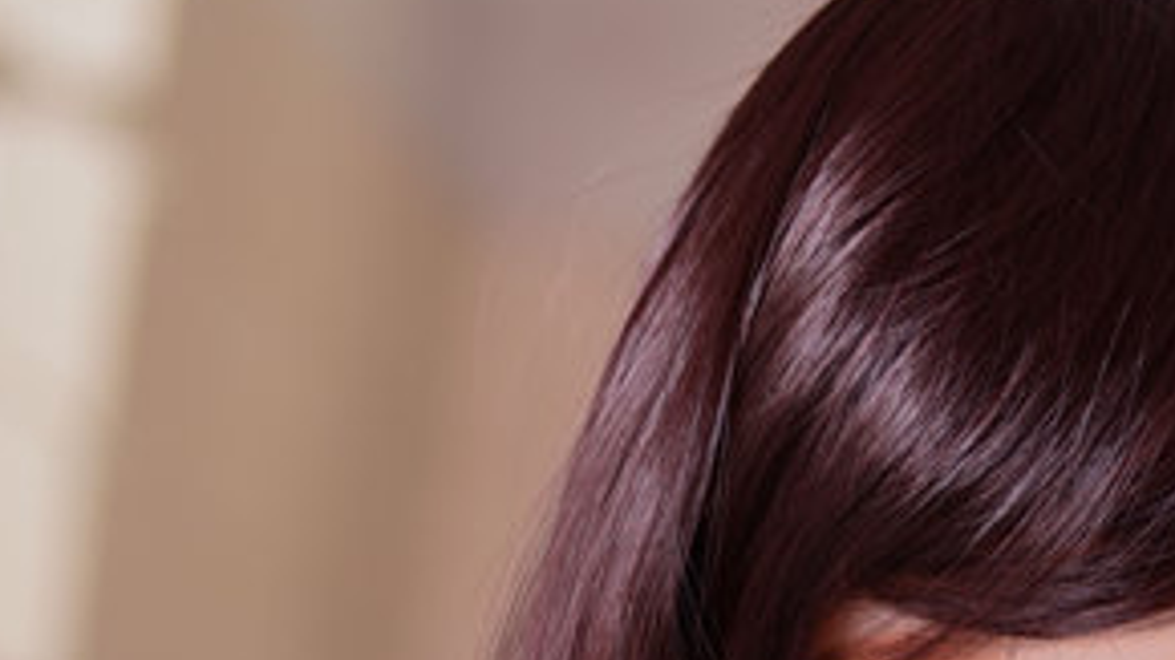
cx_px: 924
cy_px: 2245
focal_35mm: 142
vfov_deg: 7.2
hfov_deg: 15.0
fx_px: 4423
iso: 100
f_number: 2.5
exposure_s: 1/40
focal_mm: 35
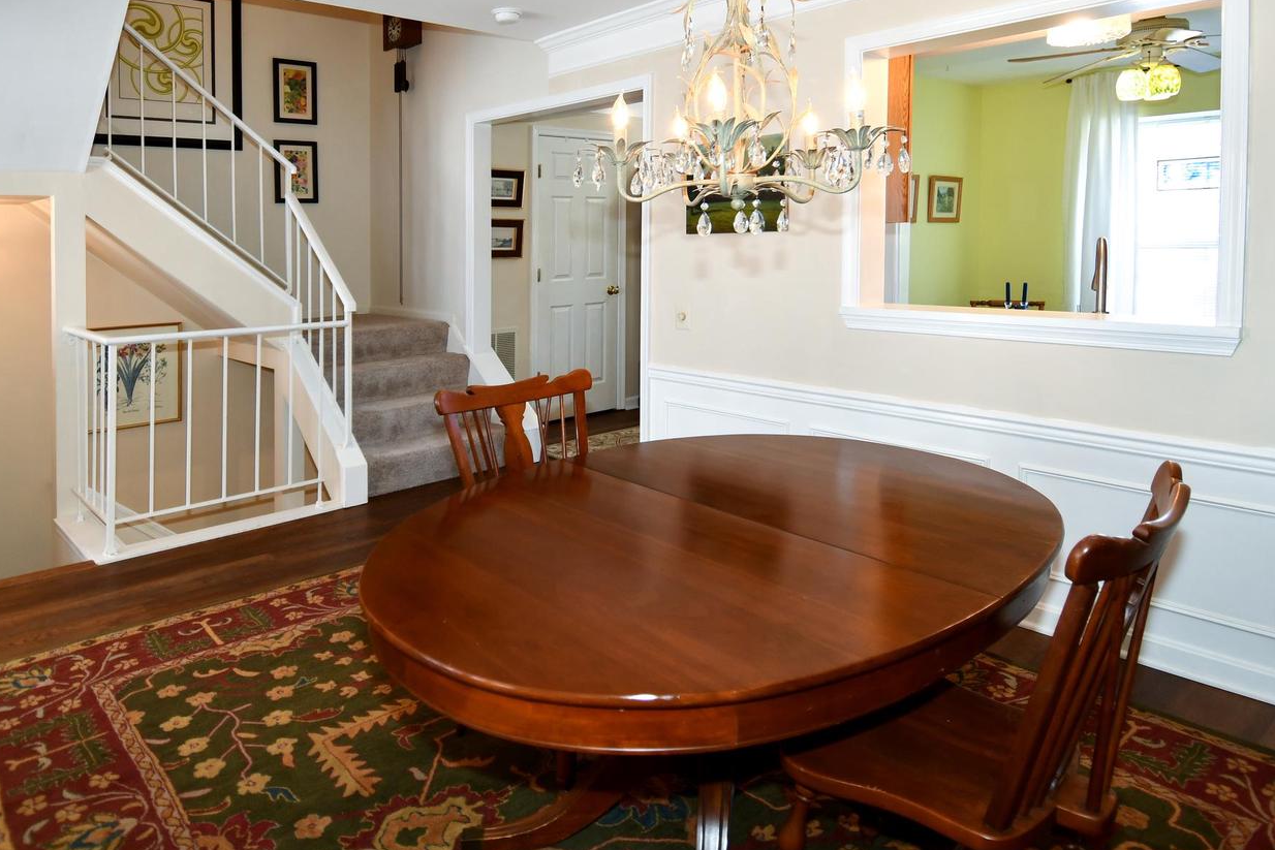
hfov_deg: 80.9
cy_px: 360
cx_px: 565
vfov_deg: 59.2
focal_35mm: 21
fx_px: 744
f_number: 4
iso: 360
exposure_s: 1/60
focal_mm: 12
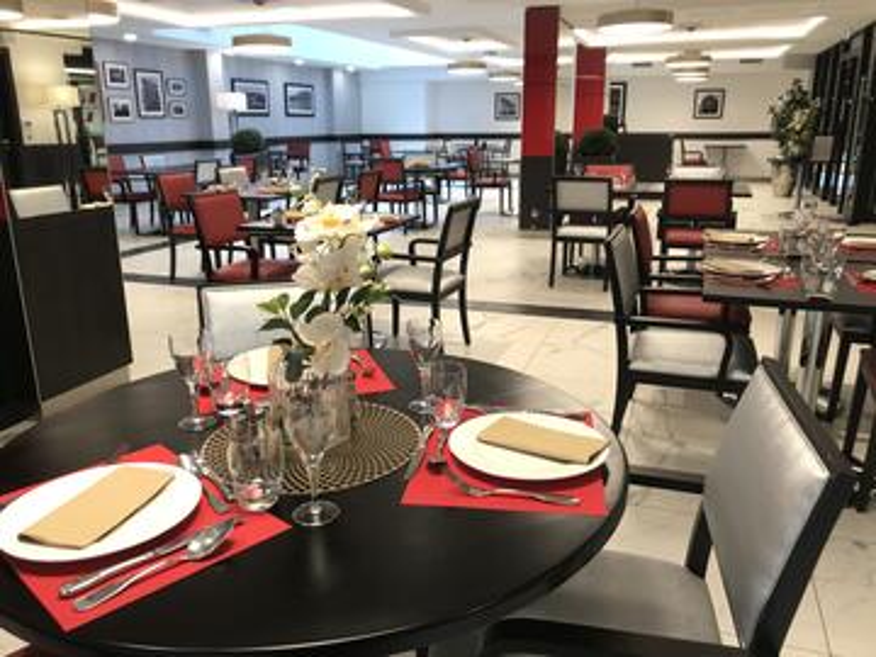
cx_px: 438
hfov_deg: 63.4
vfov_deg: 49.7
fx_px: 709
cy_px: 328
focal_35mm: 28
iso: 25
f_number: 1.8
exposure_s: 1/33
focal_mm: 3.99
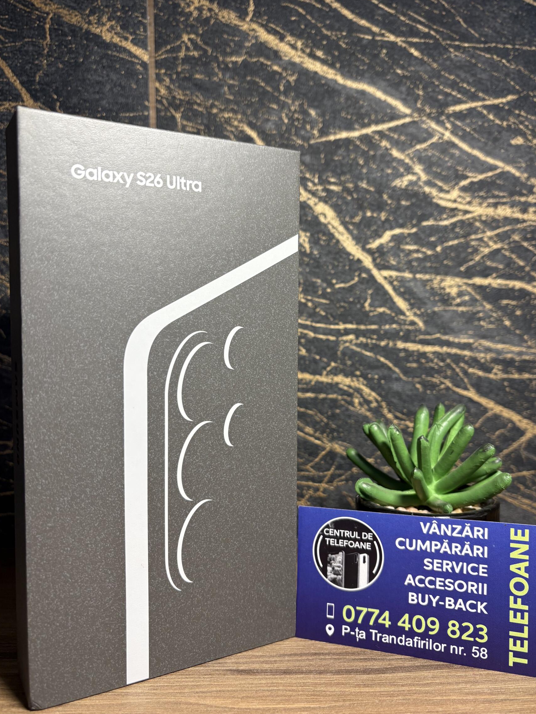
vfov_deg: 61.7
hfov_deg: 48.2
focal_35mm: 29
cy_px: 359
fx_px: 599
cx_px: 281
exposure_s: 1/113
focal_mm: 5.96
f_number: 1.6
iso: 125
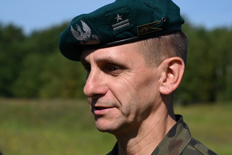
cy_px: 78
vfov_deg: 8.6
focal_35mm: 160
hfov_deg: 12.8
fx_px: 1031
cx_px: 116
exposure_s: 1/200
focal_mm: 160
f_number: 11
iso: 100
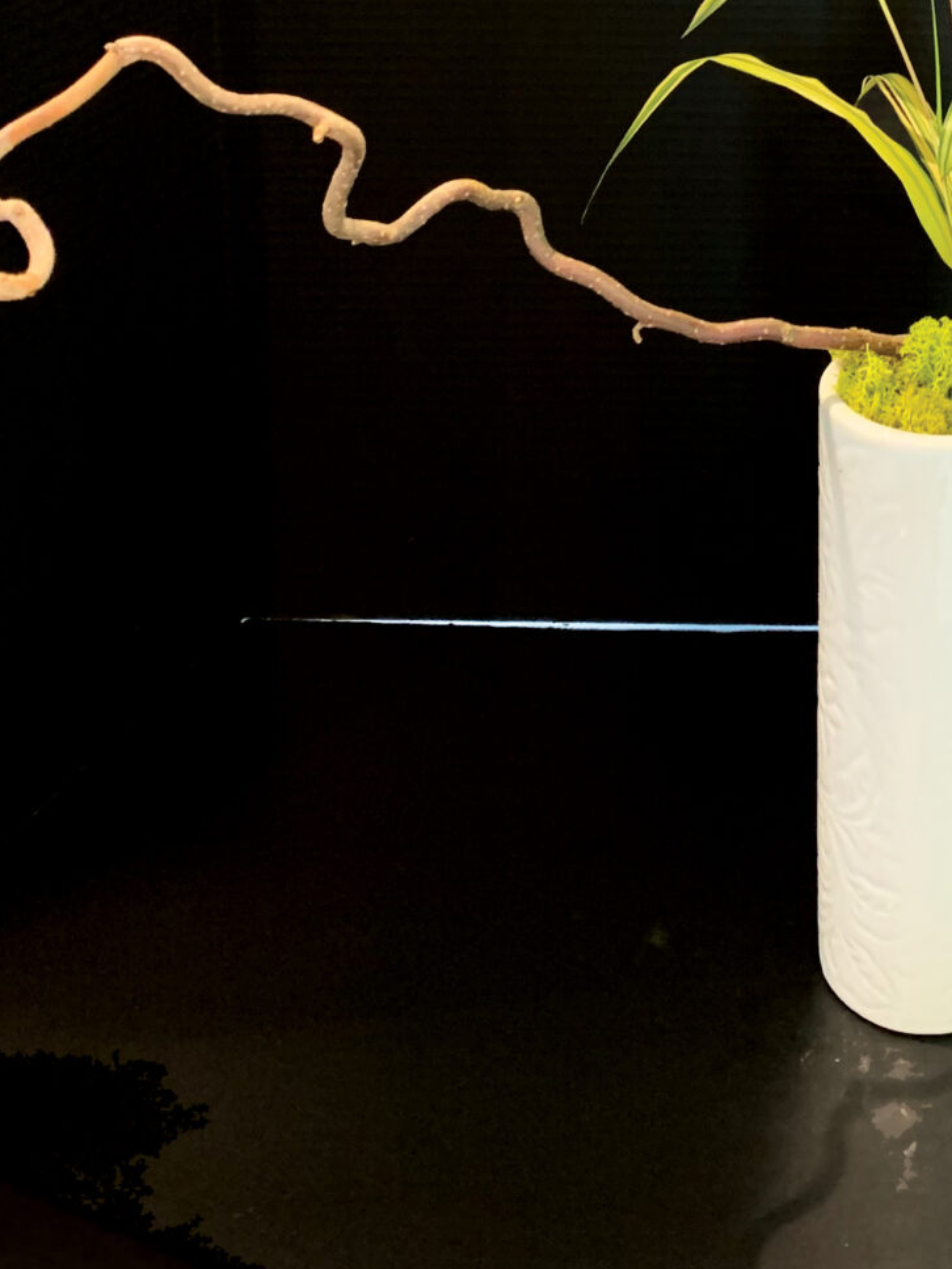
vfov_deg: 31.7
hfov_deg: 25.8
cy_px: -54
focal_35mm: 55
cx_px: 848
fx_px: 2017
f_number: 1.8
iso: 320
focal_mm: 4.25
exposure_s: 1/40
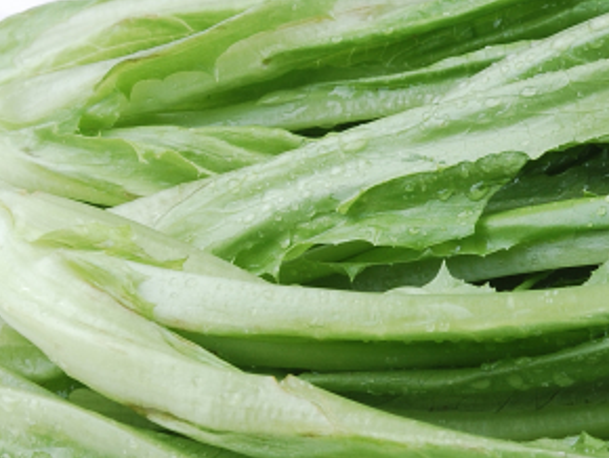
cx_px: 659
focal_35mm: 214
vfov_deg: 6.9
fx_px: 3768
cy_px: 417
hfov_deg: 9.2
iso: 100
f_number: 13
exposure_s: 1/125
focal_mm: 42
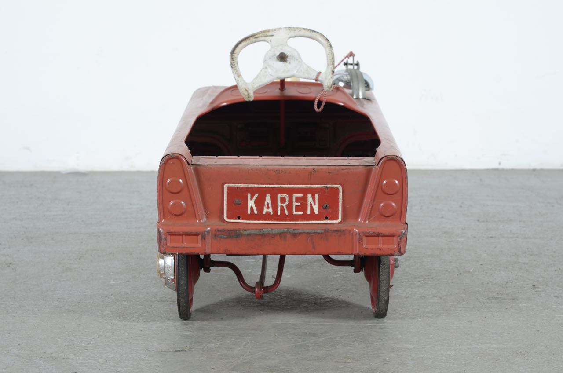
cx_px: 282
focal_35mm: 90
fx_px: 1405
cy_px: 186
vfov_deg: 15.1
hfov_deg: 22.7
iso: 100
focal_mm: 60
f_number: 8
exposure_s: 1/125
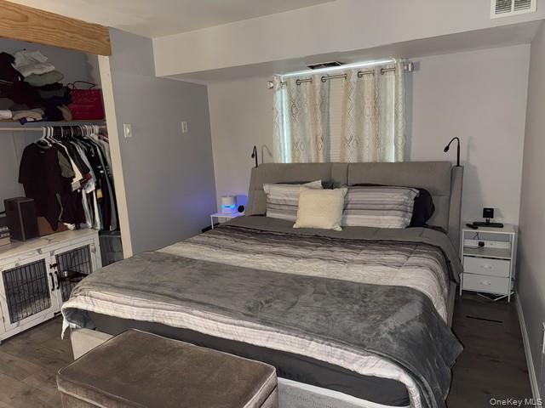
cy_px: 204
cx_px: 272
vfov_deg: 56.8
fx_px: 378
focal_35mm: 24
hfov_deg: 71.6
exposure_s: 1/9
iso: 125
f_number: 1.78
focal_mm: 6.76
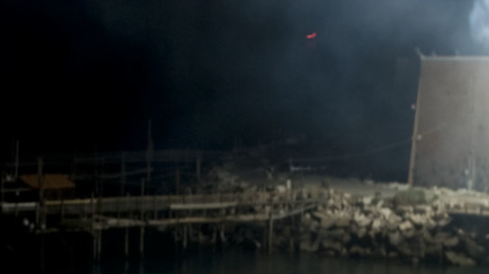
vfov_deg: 3.5
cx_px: 807
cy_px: -190
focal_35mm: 347
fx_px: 4498
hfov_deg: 6.1
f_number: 8
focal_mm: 75
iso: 250
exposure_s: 1/1.67
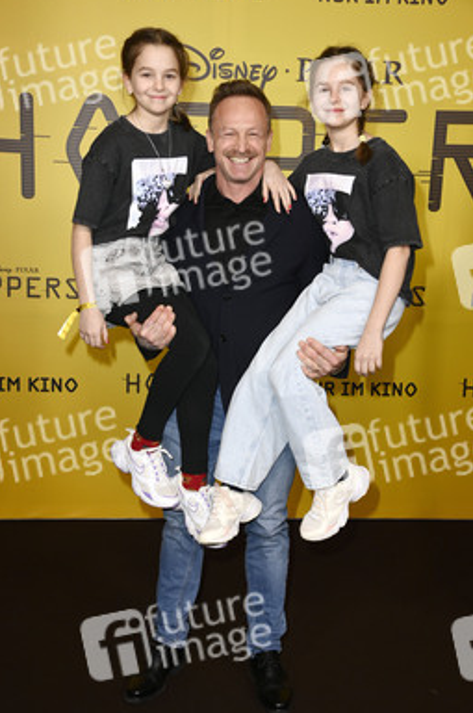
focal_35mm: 50
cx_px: 230
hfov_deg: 26.9
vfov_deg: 39.6
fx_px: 988
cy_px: 358
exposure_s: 1/250
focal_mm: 48
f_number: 5.6
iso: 1000
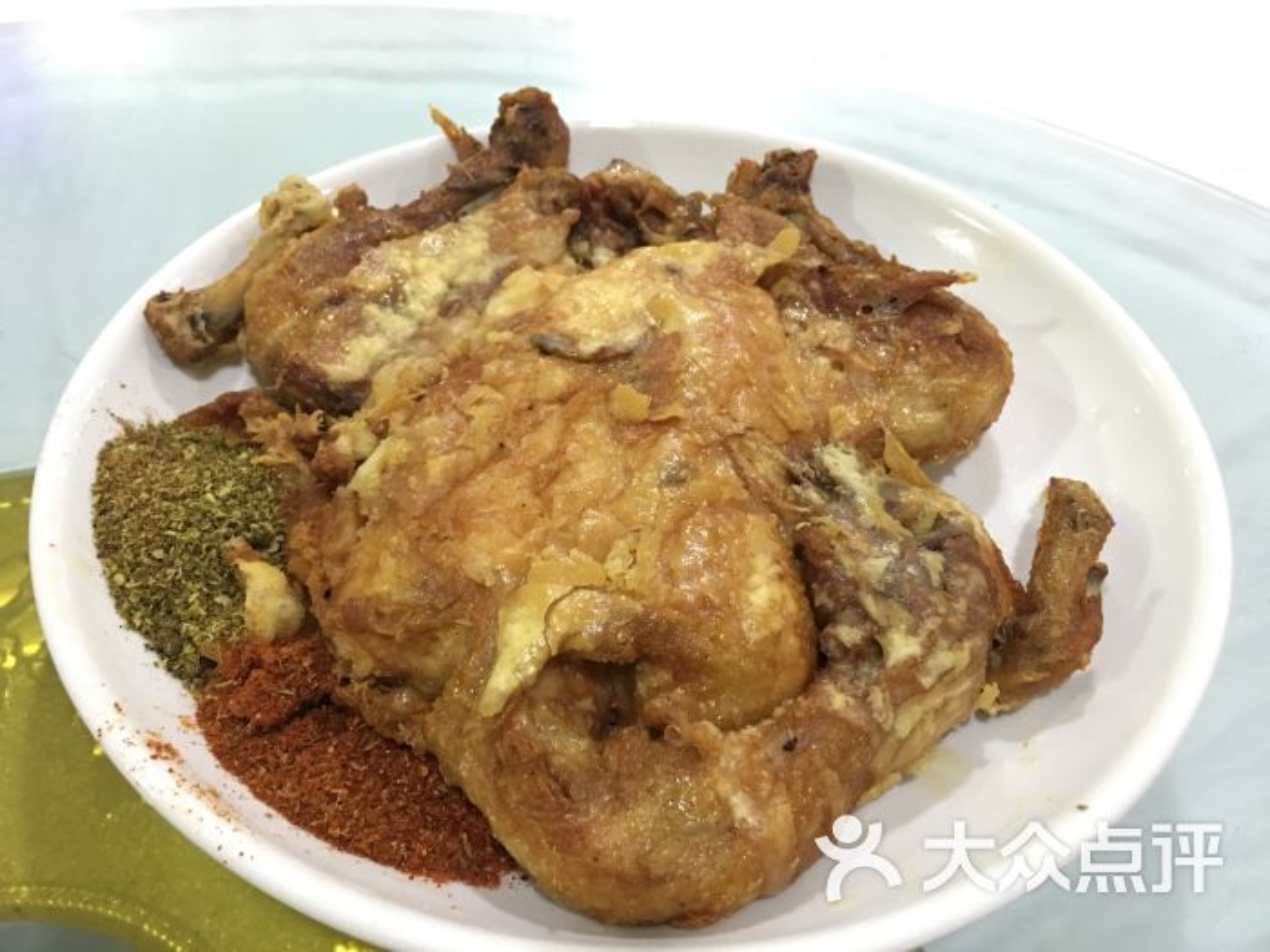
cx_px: 635
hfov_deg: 61.7
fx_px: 1064
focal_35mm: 29
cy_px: 476
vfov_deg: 48.2
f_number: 2.2
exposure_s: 1/4
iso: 160
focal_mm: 4.15
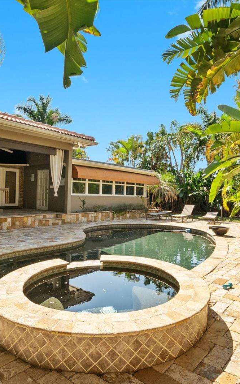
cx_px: 120
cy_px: 192
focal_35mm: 23
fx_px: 241
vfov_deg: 77.1
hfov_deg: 53.0
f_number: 8
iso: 200
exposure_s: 1/320
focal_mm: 10
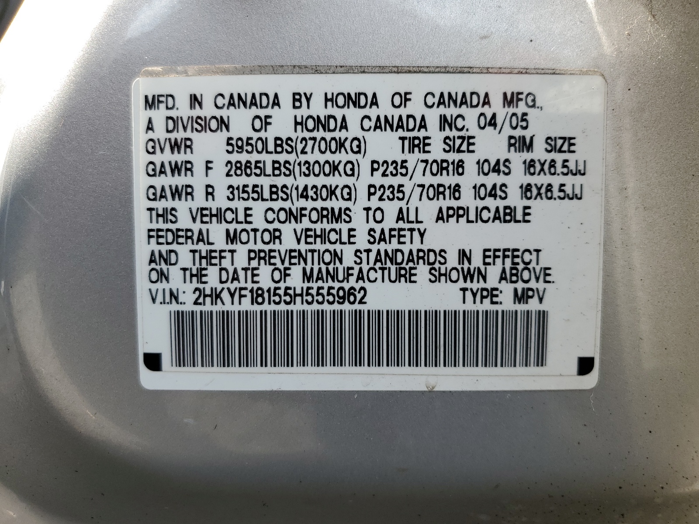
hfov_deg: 67.3
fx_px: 525
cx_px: 350
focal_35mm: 26
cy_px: 262
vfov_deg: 53.1
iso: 50
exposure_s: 1/625
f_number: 1.5
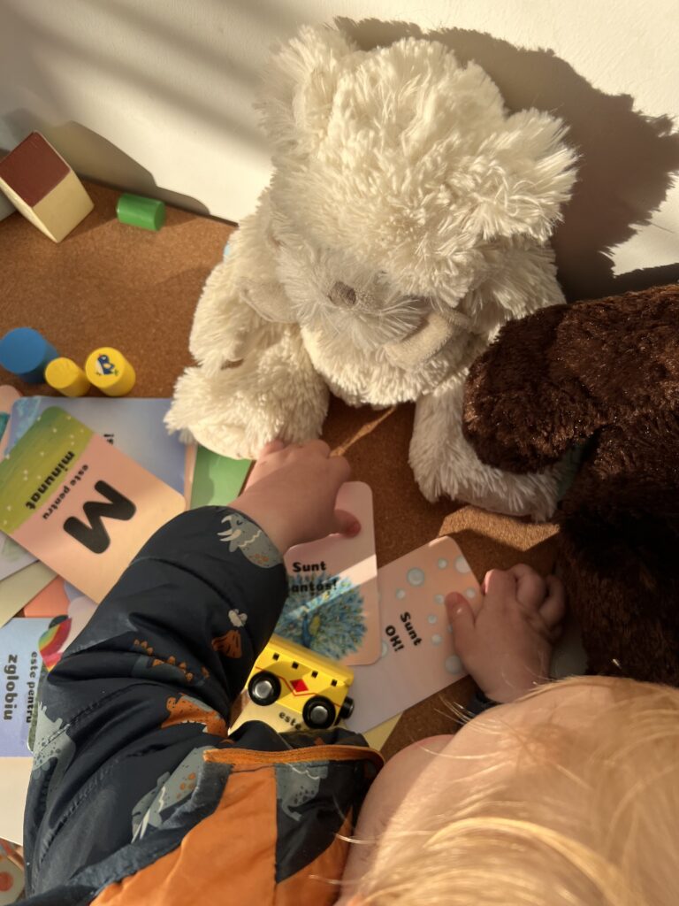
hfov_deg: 53.1
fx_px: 680
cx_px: 340
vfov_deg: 67.3
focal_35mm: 26
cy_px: 453
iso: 50
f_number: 1.5
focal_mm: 5.7
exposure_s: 1/1901
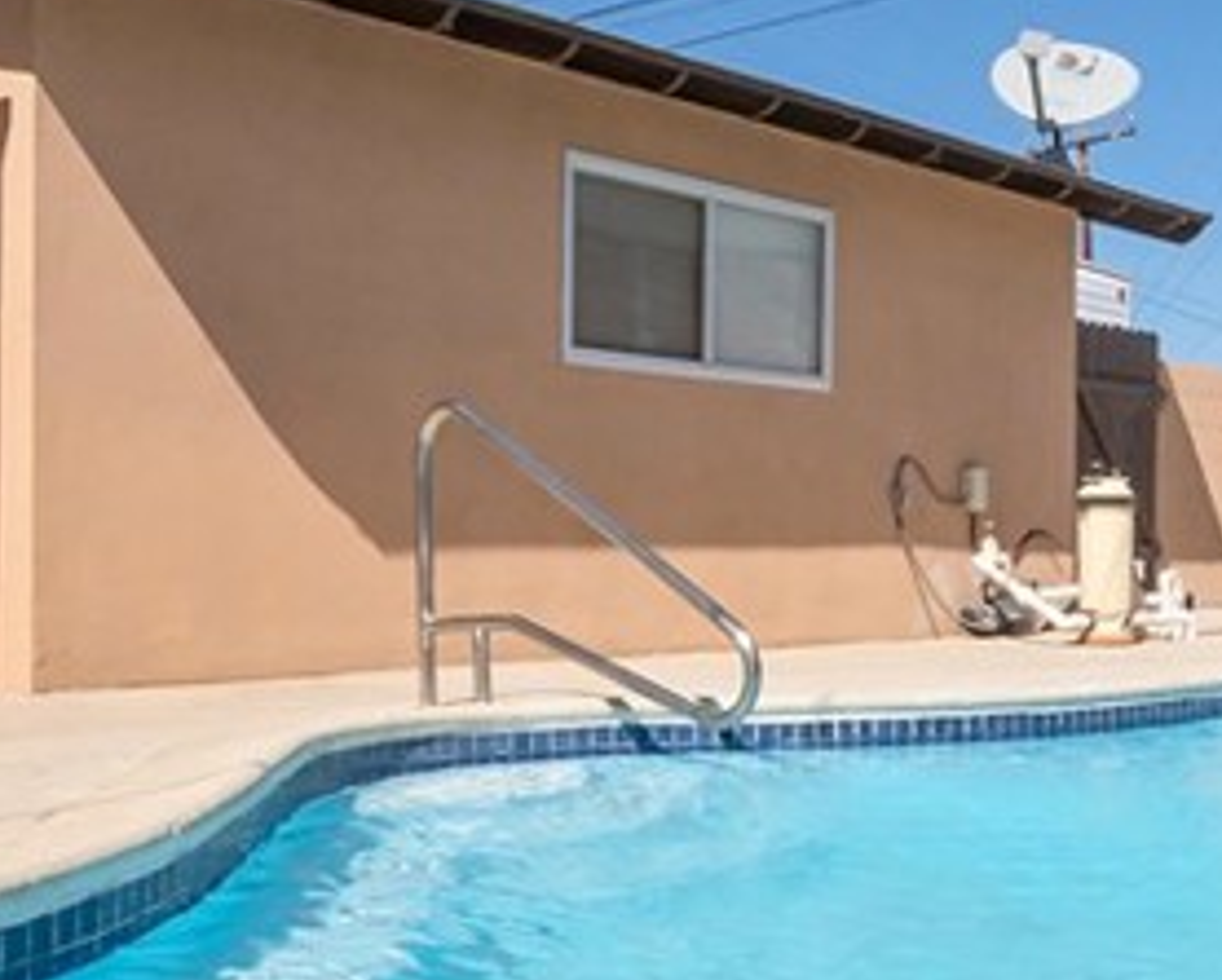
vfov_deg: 29.2
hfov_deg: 35.3
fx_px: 1882
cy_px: 519
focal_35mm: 52
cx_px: 900
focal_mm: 10
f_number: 22
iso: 200
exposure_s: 1/250
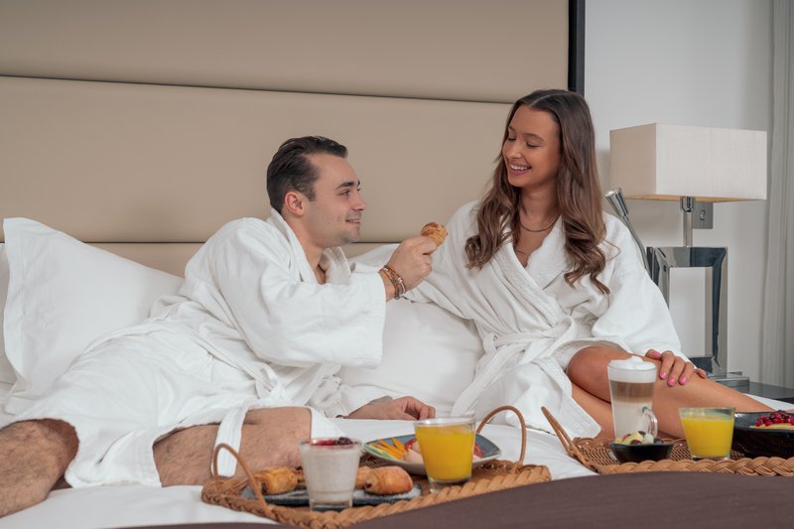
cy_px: 264
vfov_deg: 28.1
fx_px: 1058
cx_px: 397
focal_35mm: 48
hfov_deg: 41.1
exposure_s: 1/400
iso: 100
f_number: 5.6
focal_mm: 48
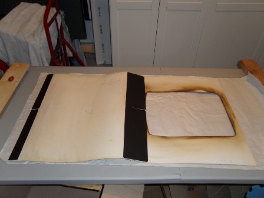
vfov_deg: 49.7
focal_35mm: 28
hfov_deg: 63.4
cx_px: 132
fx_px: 214
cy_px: 99
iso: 200
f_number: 3.4
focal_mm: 5
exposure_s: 1/45
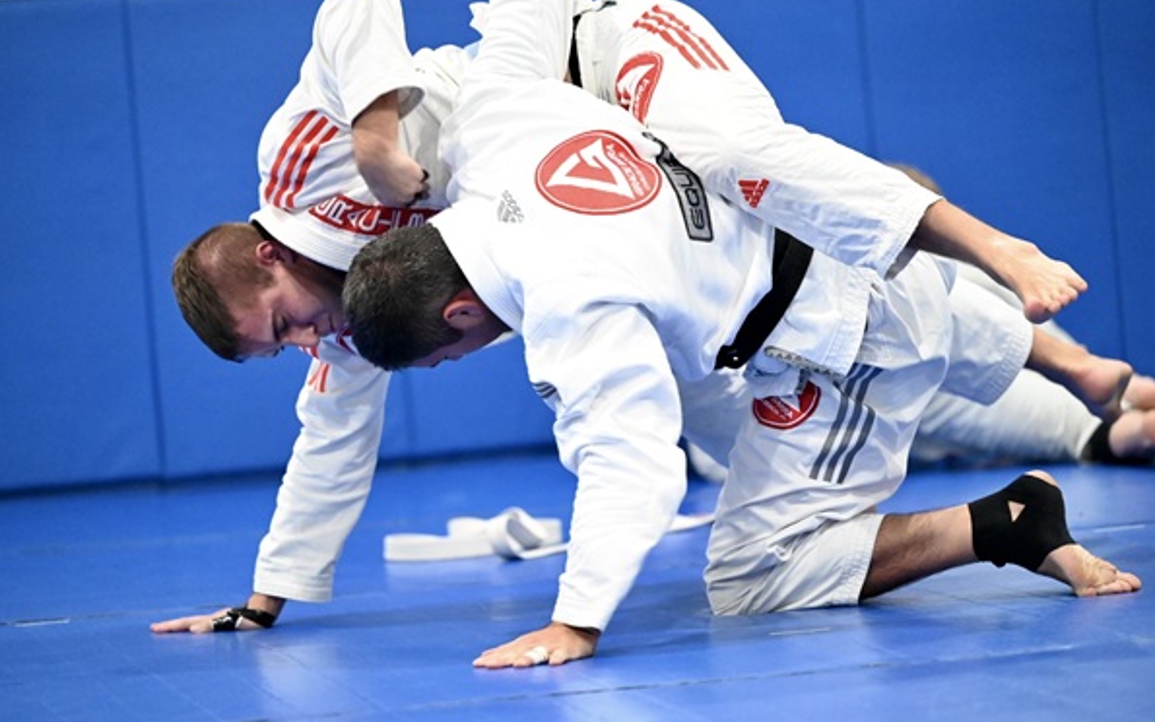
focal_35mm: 144
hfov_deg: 14.5
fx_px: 4533
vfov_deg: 9.1
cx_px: 575
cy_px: 336
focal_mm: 140
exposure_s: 1/640
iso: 16000
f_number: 2.8
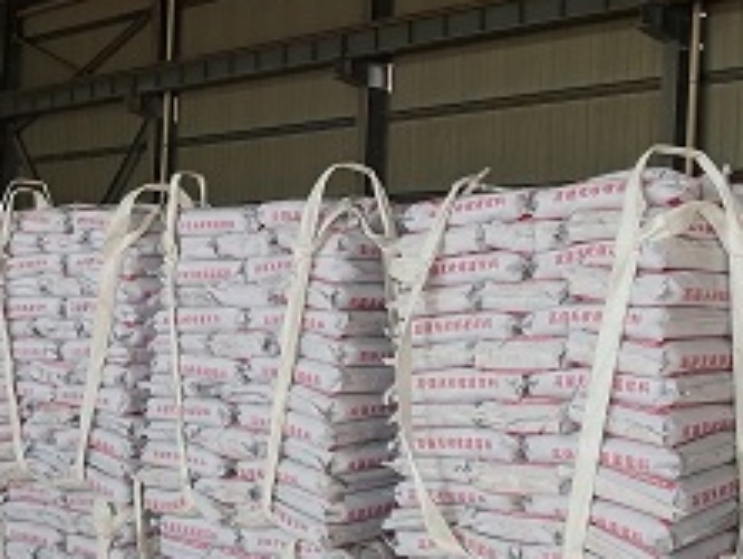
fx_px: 1740
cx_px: 345
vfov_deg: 18.2
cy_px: 331
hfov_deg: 24.1
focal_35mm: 81
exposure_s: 1/100
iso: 62
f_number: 1.8
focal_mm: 3.95
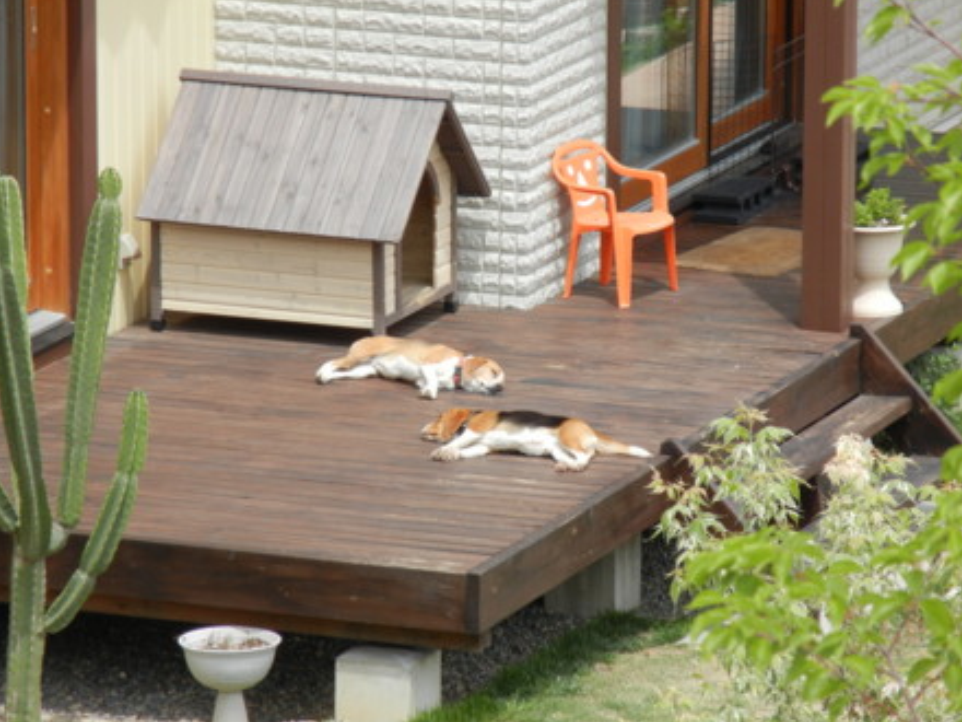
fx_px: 8532
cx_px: 474
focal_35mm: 307
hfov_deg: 6.5
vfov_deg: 4.8
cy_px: 359
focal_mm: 54
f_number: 5.6
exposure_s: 1/348
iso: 160
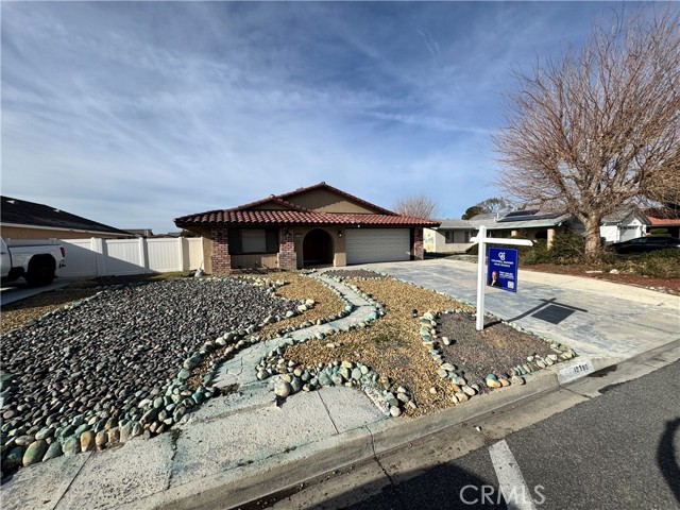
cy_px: 255
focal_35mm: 14
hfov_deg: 102.1
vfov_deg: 85.7
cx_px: 340
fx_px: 275
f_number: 2.2
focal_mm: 2.22
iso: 50
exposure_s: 1/2770
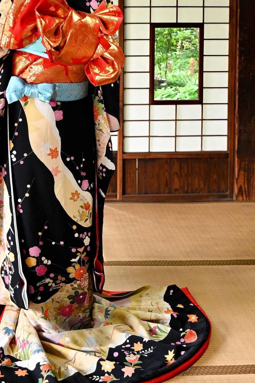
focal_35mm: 62
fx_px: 659
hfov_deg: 21.7
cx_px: 54
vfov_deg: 31.5
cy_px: 70
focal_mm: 31.5
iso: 4000
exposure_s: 1/160
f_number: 5
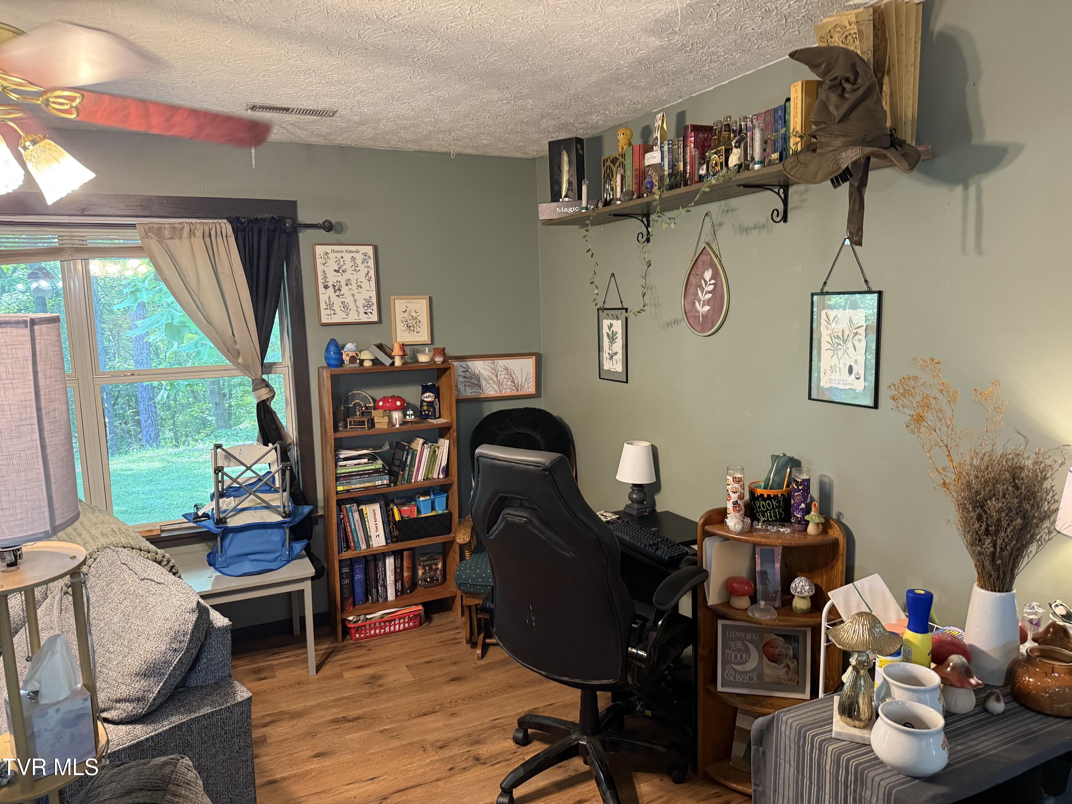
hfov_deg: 71.6
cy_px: 402
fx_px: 743
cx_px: 536
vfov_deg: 56.8
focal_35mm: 24
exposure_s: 1/60
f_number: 1.78
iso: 320
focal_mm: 6.76
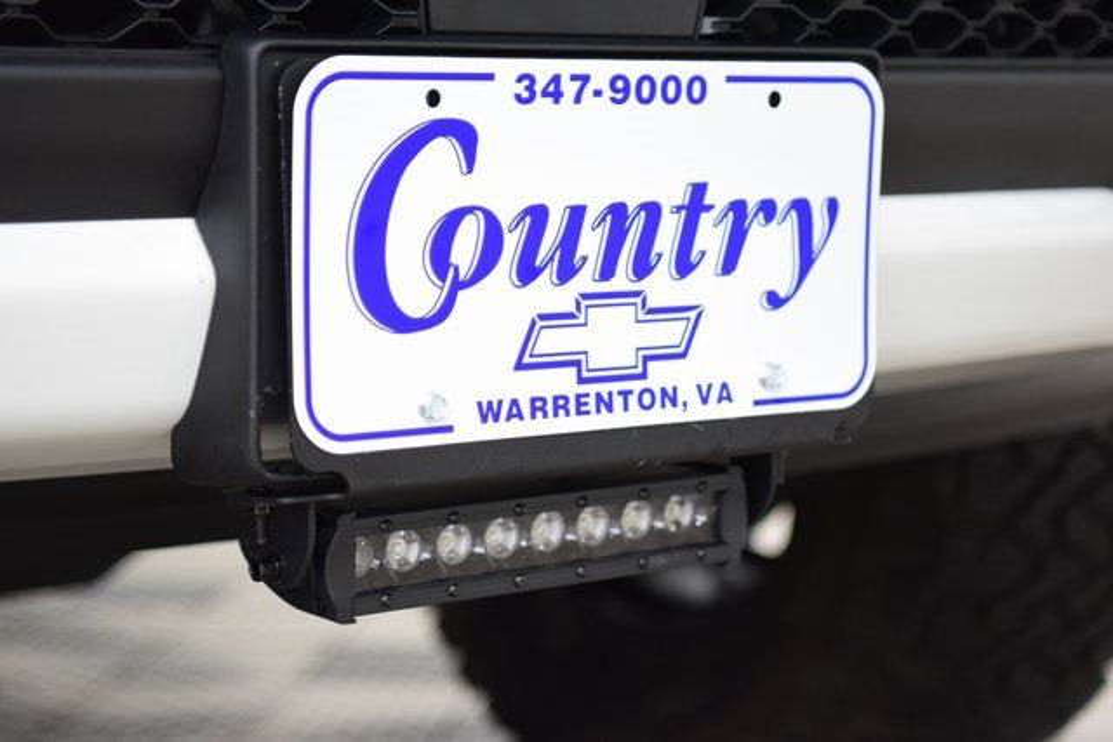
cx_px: 556
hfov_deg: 24.2
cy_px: 371
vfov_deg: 16.3
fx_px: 2597
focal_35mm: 84
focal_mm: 56
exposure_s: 1/100
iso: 1600
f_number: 2.8
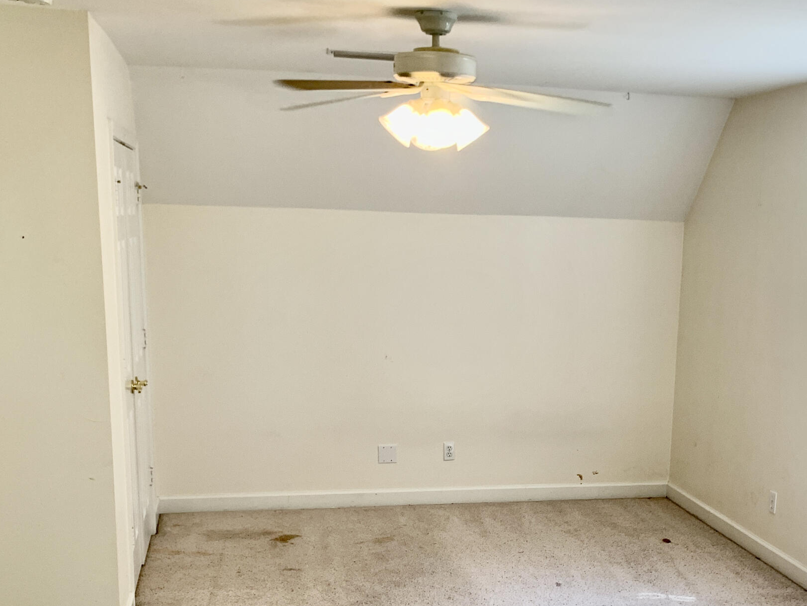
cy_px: 480
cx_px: 539
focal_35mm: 48
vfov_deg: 29.6
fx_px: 1119
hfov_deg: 39.2
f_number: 1.8
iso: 64
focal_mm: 4.25
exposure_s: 1/120
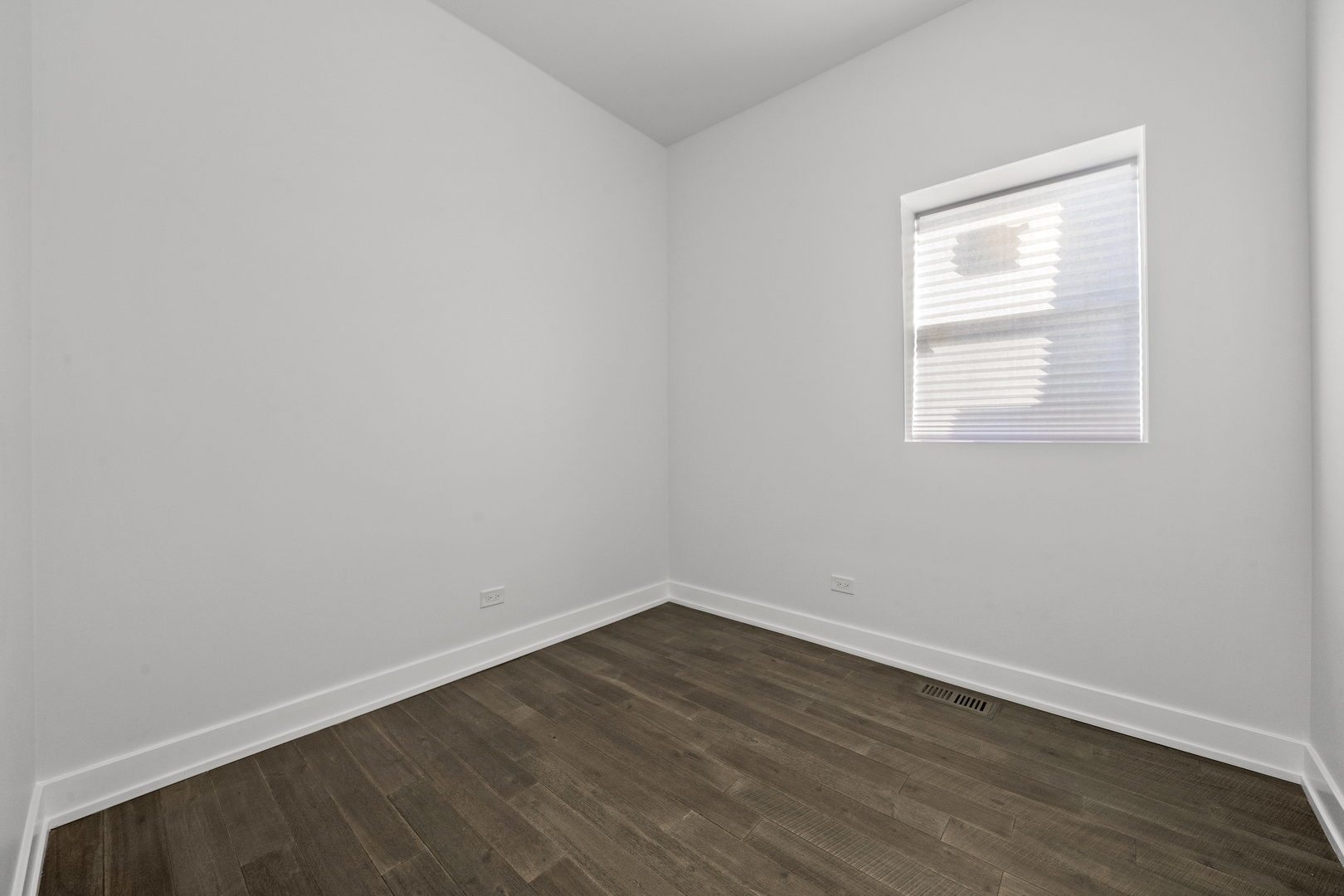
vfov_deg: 85.4
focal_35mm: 13
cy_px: 448
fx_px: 485
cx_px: 672
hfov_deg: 108.3
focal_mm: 13
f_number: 11
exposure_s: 1/15
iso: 2000
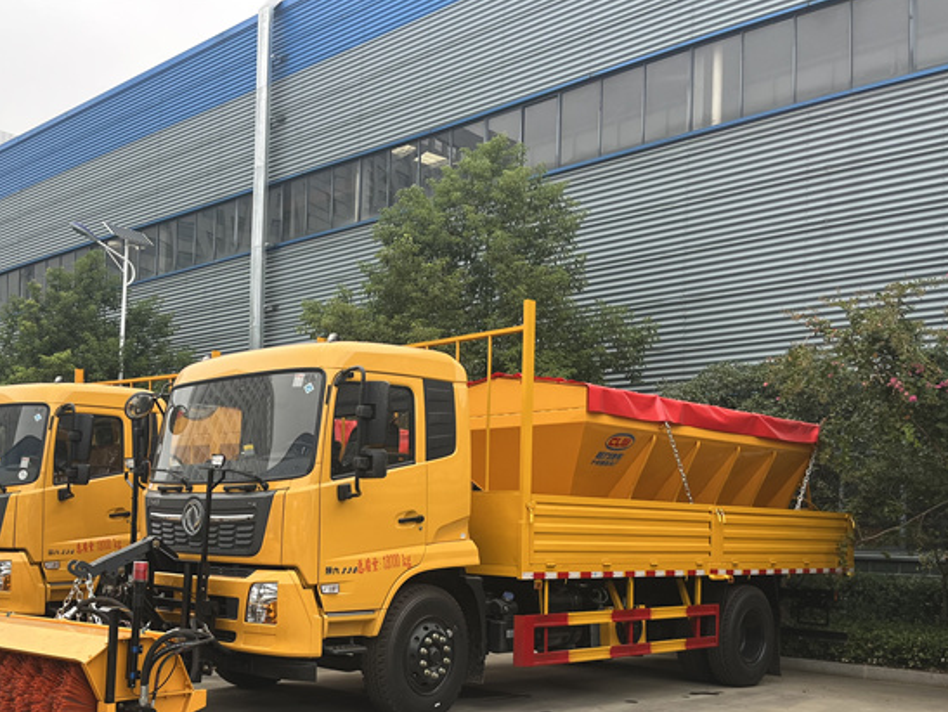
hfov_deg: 47.8
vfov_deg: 37.1
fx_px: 1041
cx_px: 289
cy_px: 511
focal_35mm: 38
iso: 50
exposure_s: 1/384
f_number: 1.6
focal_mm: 5.1
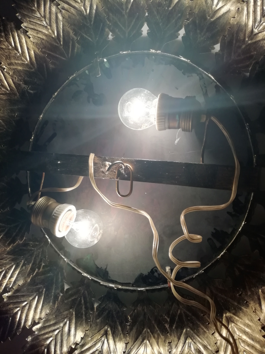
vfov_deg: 67.3
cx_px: 132
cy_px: 177
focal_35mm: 26
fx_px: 265
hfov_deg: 53.1
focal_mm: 3.46
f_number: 2.2
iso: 64
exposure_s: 1/33.3
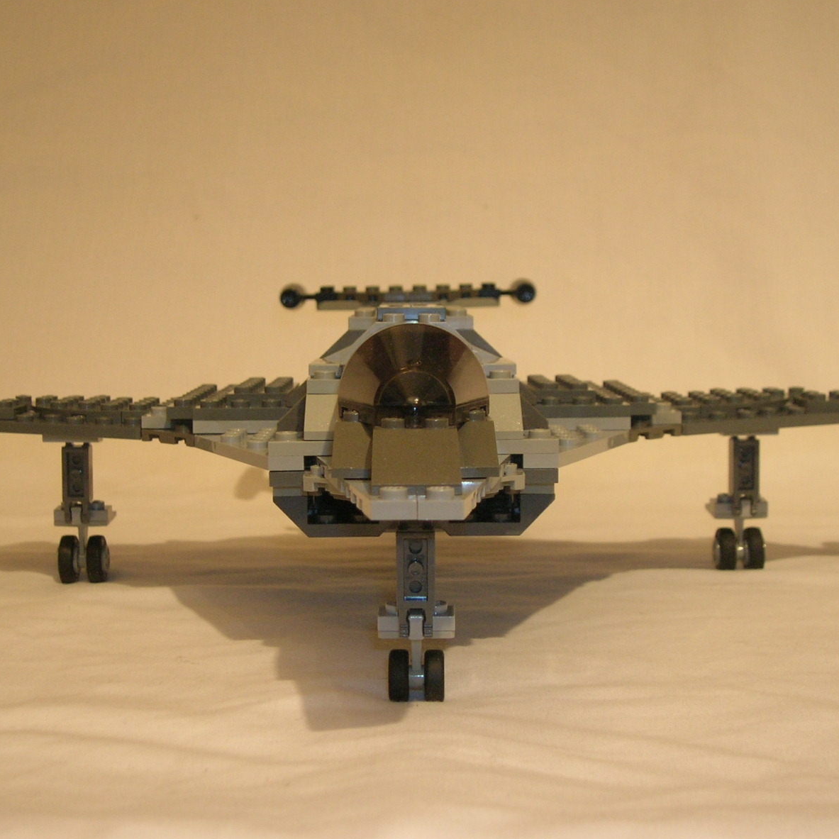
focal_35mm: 55
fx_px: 1508
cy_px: 421
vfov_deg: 31.1
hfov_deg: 31.1
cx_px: 395
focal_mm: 7.7
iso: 124
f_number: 3.2
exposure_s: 1/27.6
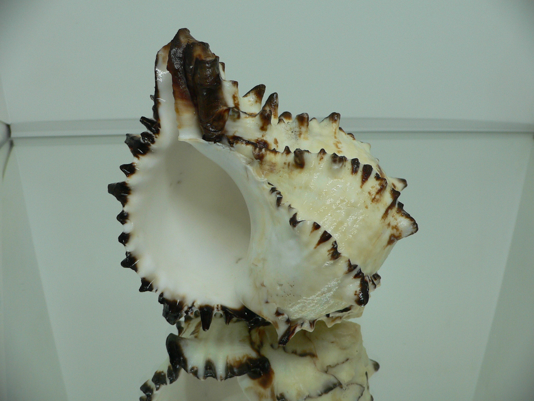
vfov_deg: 40.7
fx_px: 540
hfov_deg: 52.6
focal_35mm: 35
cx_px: 267
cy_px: 200
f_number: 2.8
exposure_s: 1/60
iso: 100
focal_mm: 4.6
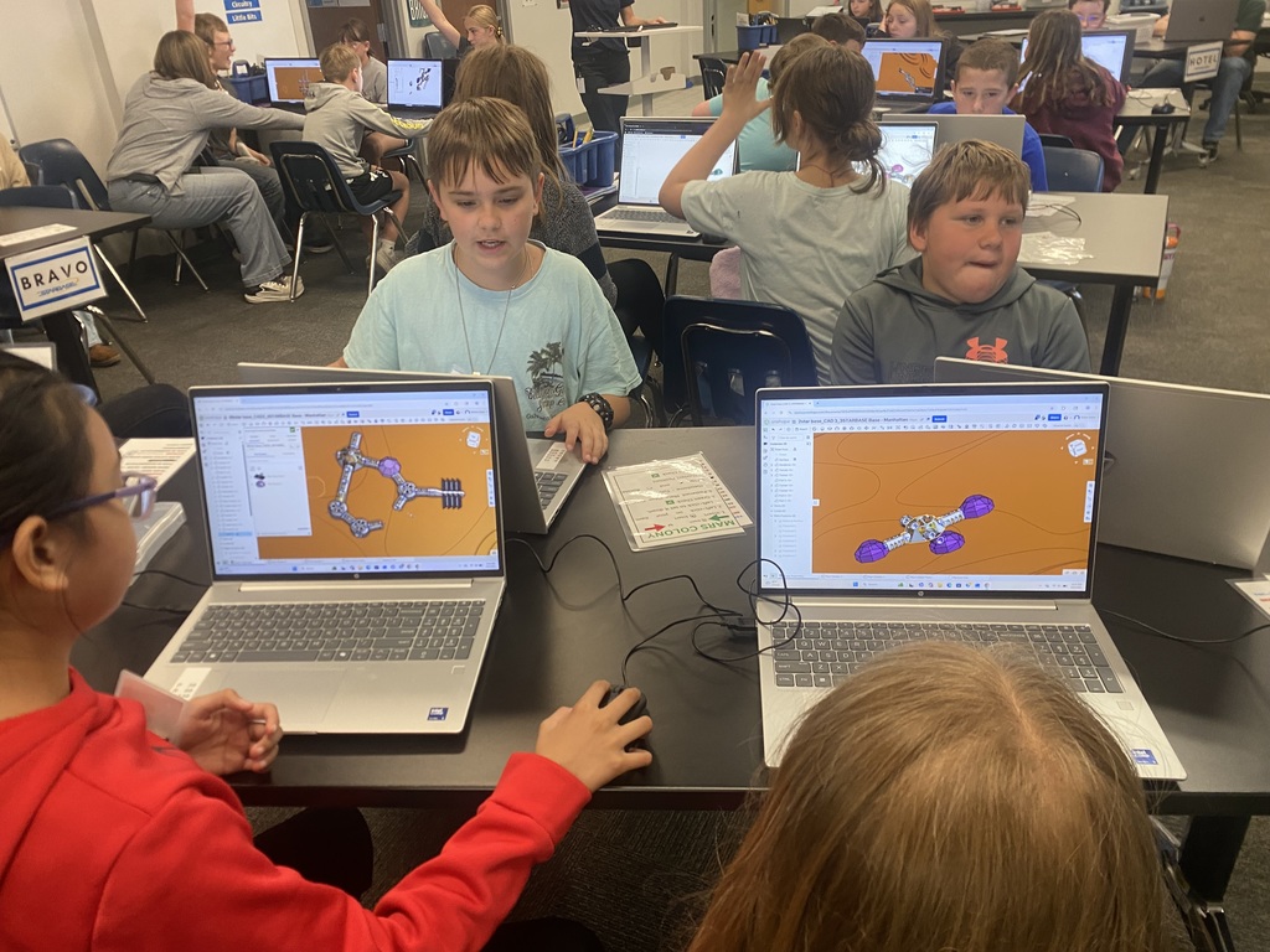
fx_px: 954
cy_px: 476
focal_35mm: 26
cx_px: 635
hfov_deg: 67.3
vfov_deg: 53.1
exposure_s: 1/60
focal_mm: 4.25
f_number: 1.8
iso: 200
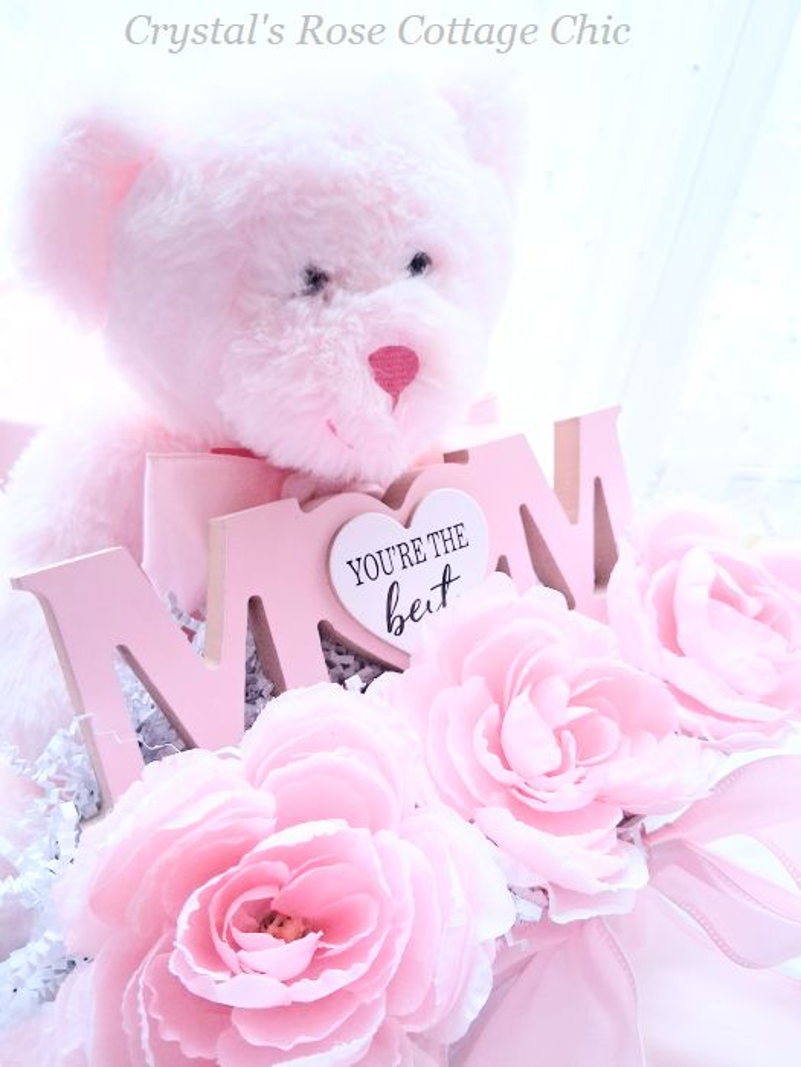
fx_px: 802
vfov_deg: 67.3
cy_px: 534
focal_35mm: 26
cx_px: 400
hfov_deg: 53.1
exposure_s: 1/100
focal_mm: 3.98
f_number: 1.8
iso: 250
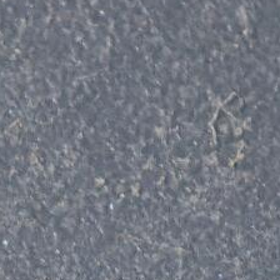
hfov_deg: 2.9
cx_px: -61
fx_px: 5518
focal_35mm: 603
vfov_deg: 2.8
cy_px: 1032
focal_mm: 9
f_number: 2
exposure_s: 1/100
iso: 250
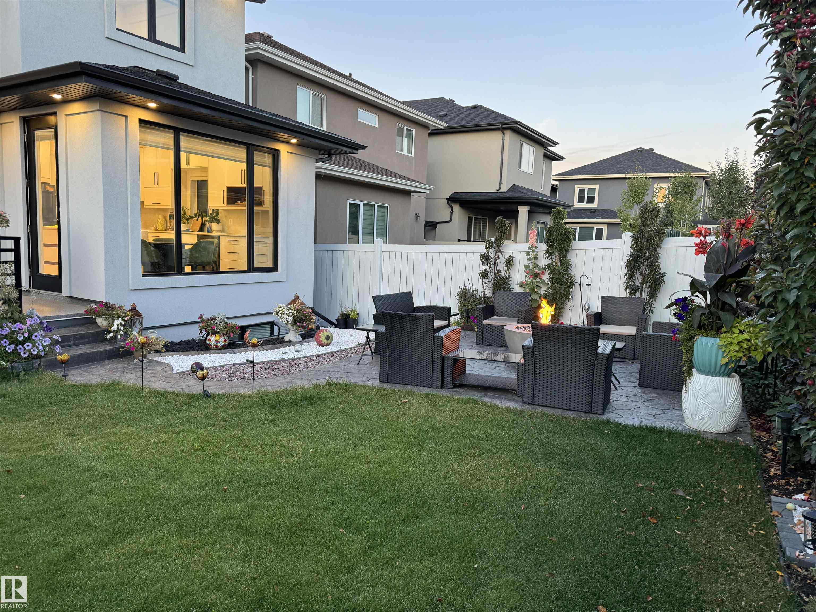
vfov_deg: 56.8
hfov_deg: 71.6
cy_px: 306
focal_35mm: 24
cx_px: 408
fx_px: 566
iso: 125
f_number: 1.78
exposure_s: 1/60
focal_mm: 6.76
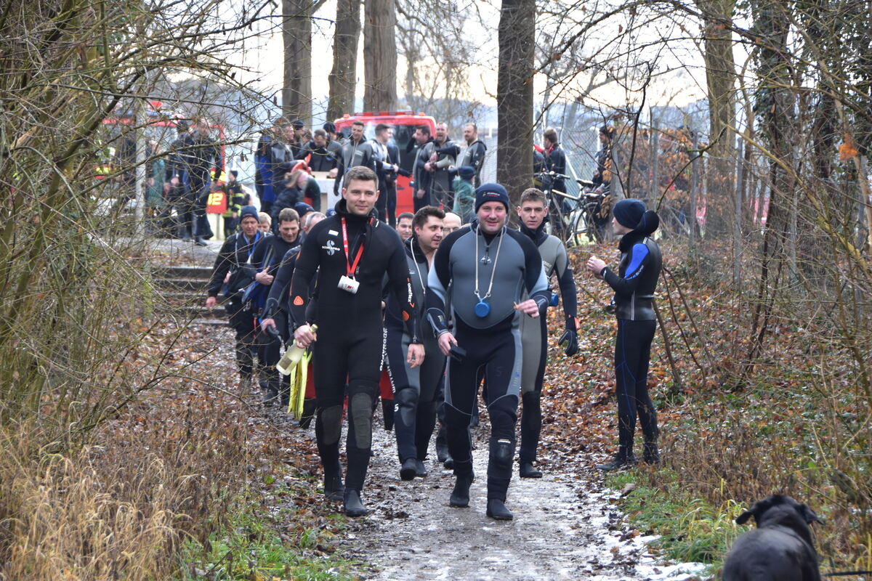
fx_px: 2906
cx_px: 436
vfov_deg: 11.4
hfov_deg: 17.1
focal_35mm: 120
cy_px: 290
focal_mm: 80
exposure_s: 1/100
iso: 400
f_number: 5
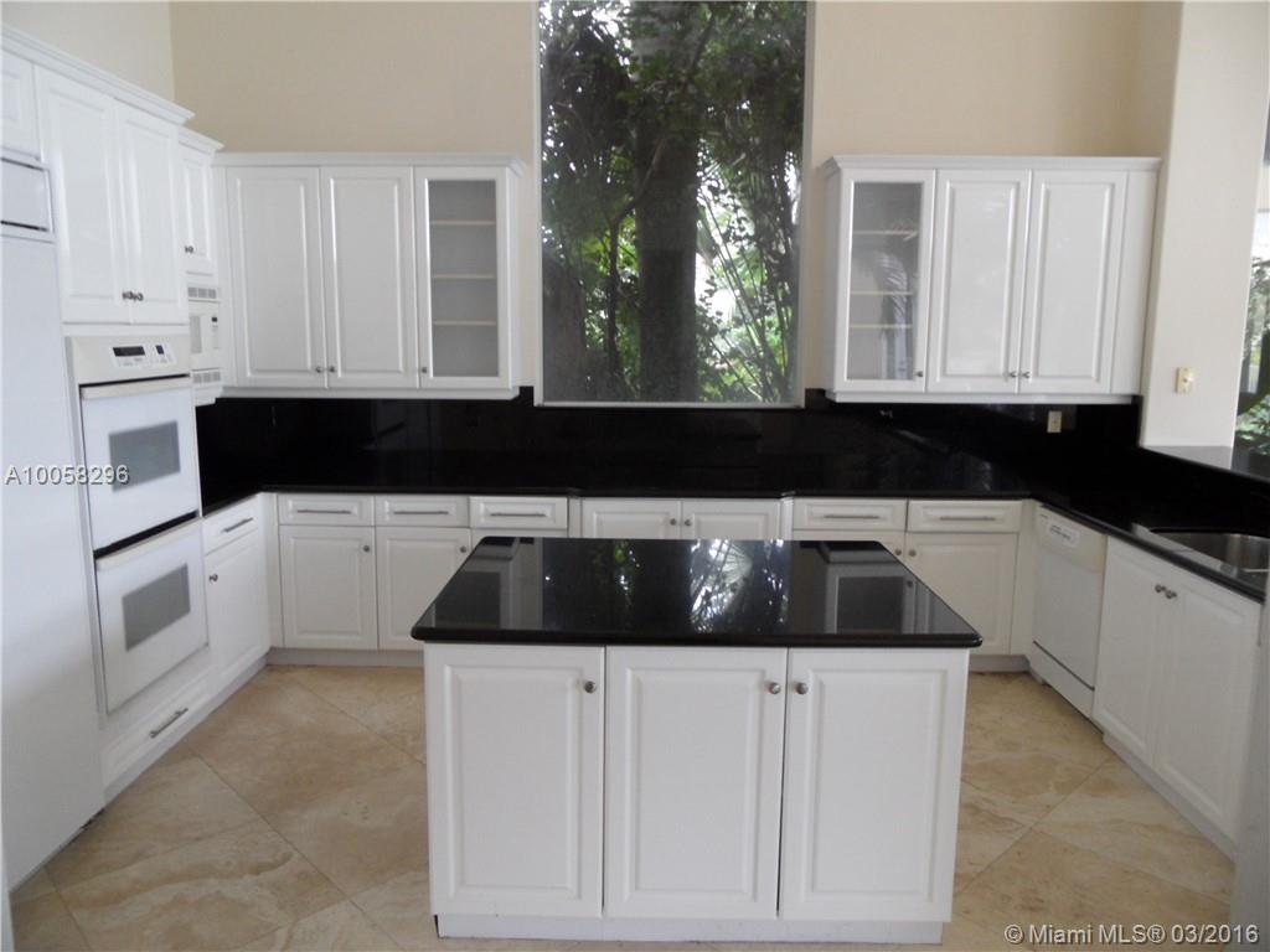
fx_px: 881
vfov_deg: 56.8
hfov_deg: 71.6
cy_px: 476
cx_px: 635
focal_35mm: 24
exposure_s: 1/30
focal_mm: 3.9
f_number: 3.2
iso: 200
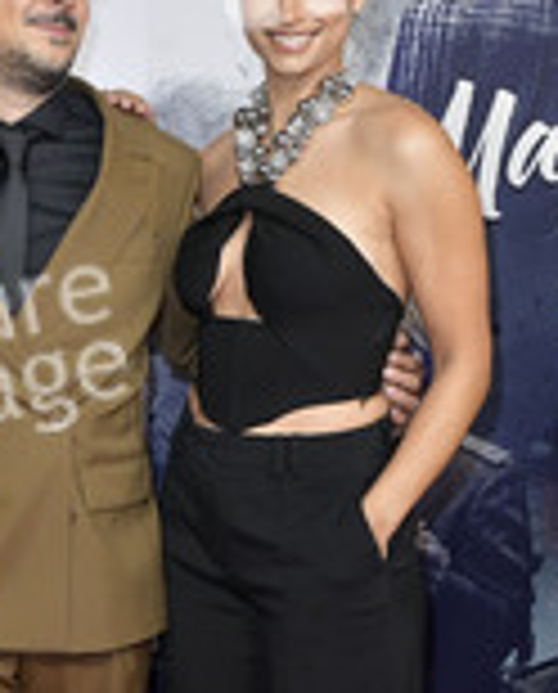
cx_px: 27
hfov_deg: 17.8
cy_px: 598
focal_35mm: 85
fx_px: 1748
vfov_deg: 22.0
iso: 1600
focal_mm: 35
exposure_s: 1/250
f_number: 7.1
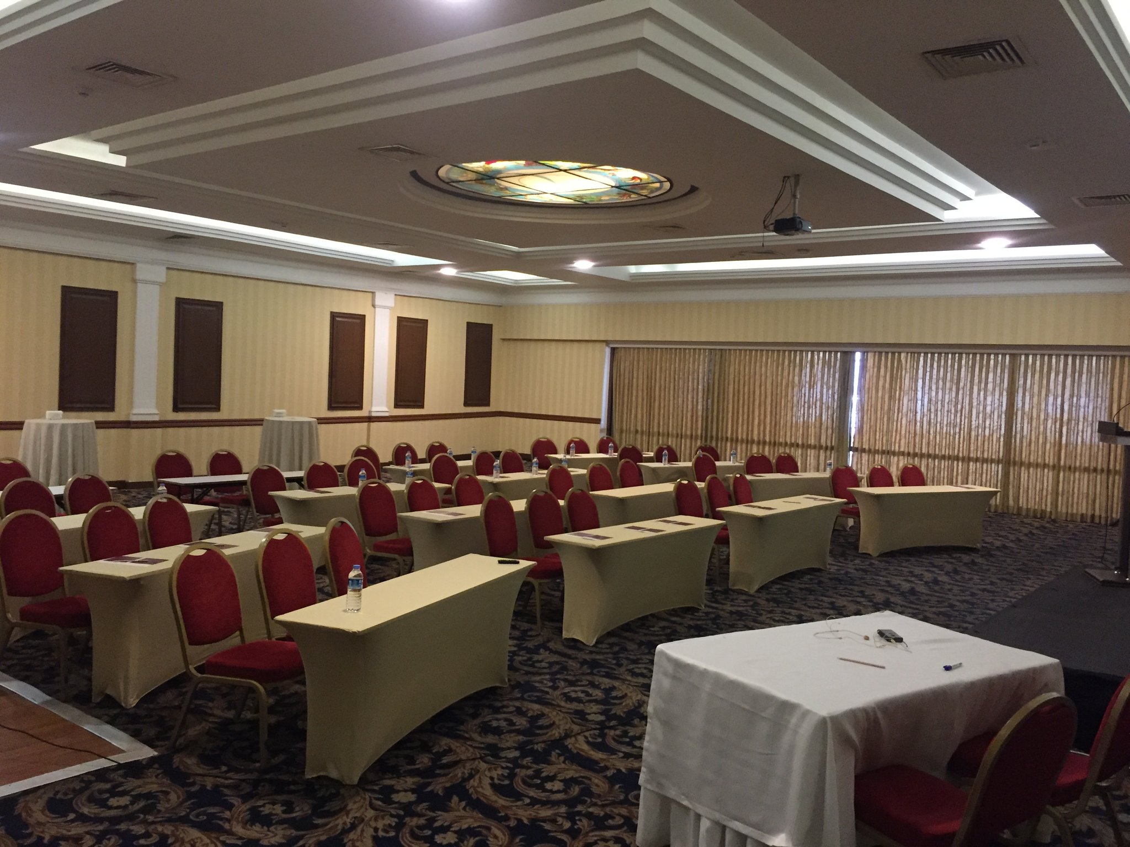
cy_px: 424
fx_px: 947
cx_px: 565
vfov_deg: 48.2
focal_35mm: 29
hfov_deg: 61.7
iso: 250
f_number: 2.2
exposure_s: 1/17
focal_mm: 4.15
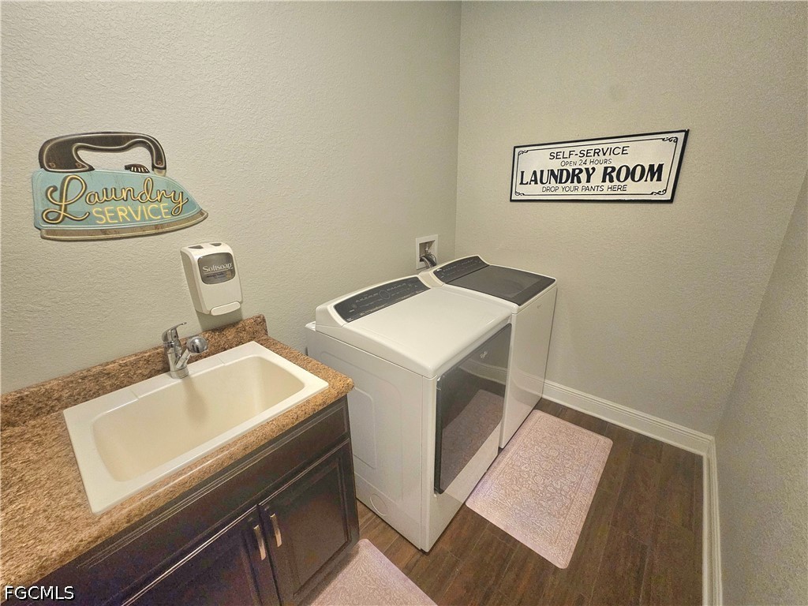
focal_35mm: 13
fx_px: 303
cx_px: 404
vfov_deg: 89.9
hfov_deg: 106.2
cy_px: 303
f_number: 2.2
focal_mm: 2.2
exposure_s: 1/24
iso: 640
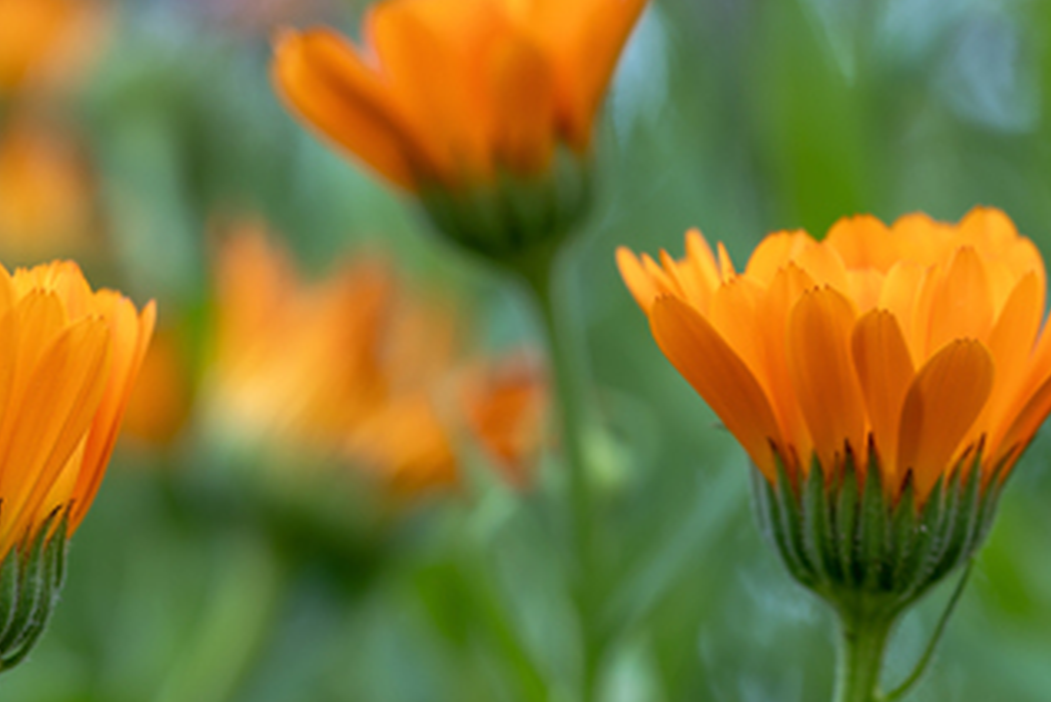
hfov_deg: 12.0
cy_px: 279
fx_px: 4994
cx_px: 429
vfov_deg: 8.0
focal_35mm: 171
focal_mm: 90
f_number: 5.6
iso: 200
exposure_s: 1/30
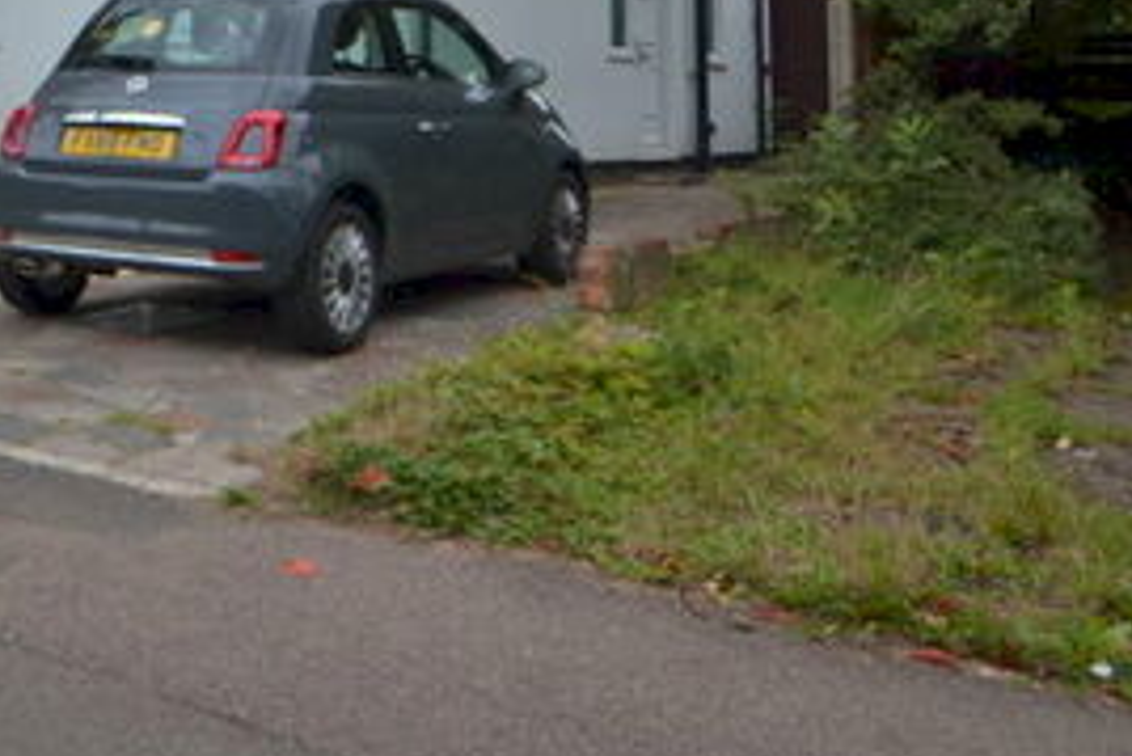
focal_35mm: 47
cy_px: -87
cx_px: -17
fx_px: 1479
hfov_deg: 37.2
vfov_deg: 26.3
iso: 100
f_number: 4
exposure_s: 1/400
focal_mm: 12
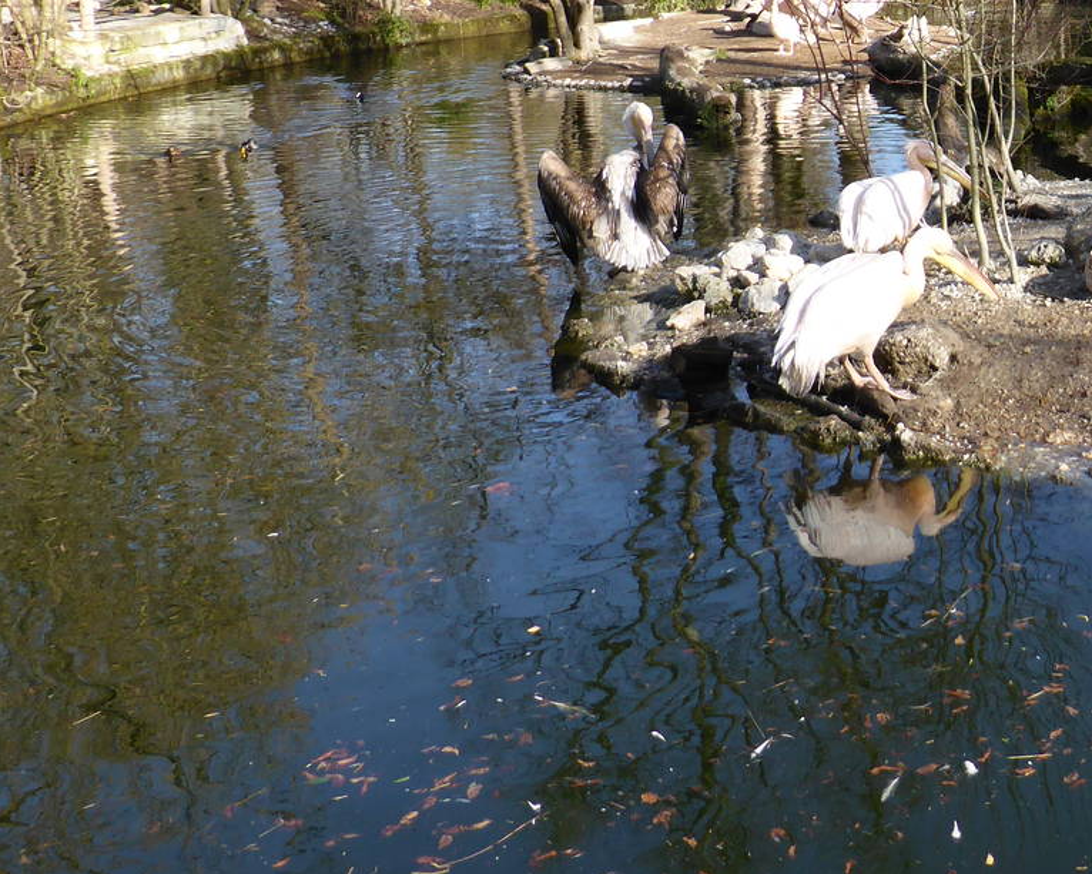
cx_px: 1116
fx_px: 1713
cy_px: 148
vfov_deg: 27.9
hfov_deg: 32.3
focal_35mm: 53
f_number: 3.3
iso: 100
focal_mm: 4.4
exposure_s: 1/320
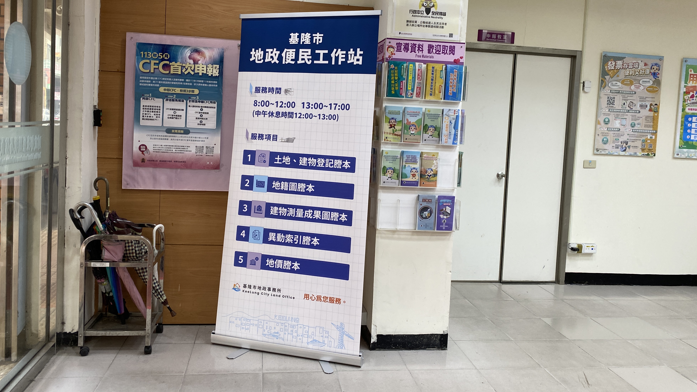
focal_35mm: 29
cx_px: 341
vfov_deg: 39.9
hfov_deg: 66.1
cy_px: 148
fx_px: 536
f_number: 1.8
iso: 100
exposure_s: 1/120
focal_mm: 4.25
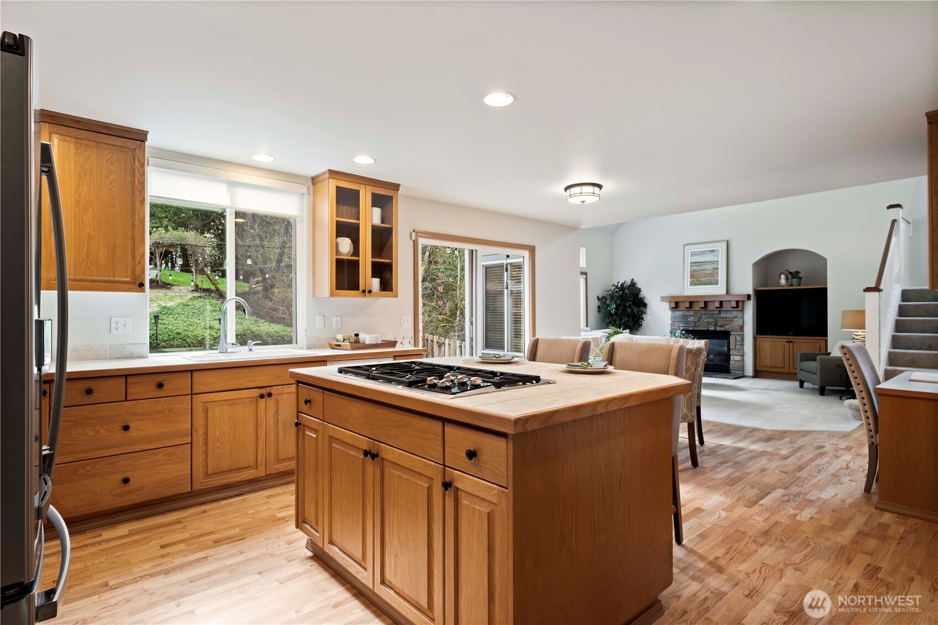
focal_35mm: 17
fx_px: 443
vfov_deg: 70.4
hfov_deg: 93.3
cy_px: 312
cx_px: 469
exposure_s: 1.5
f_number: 8
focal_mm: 11.5
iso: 400
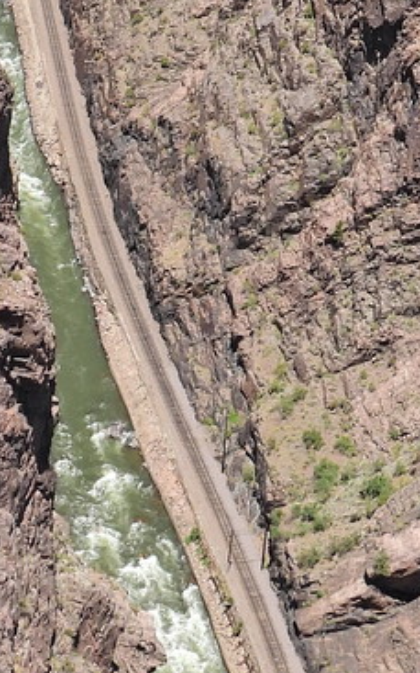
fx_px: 2915
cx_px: 103
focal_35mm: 159
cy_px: 55
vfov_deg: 13.1
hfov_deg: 8.2
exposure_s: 1/1250
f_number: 3.2
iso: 100
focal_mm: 7.7
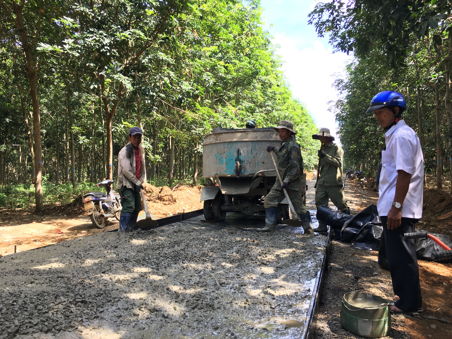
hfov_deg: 61.7
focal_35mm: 29
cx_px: 226
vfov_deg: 48.2
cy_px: 170
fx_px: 379
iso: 25
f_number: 2.2
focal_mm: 4.15
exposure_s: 1/100
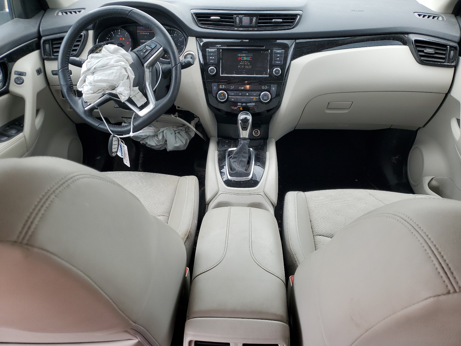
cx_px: 230
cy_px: 173
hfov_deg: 67.3
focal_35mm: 26
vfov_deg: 53.1
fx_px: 346
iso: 50
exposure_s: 1/263
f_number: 1.5
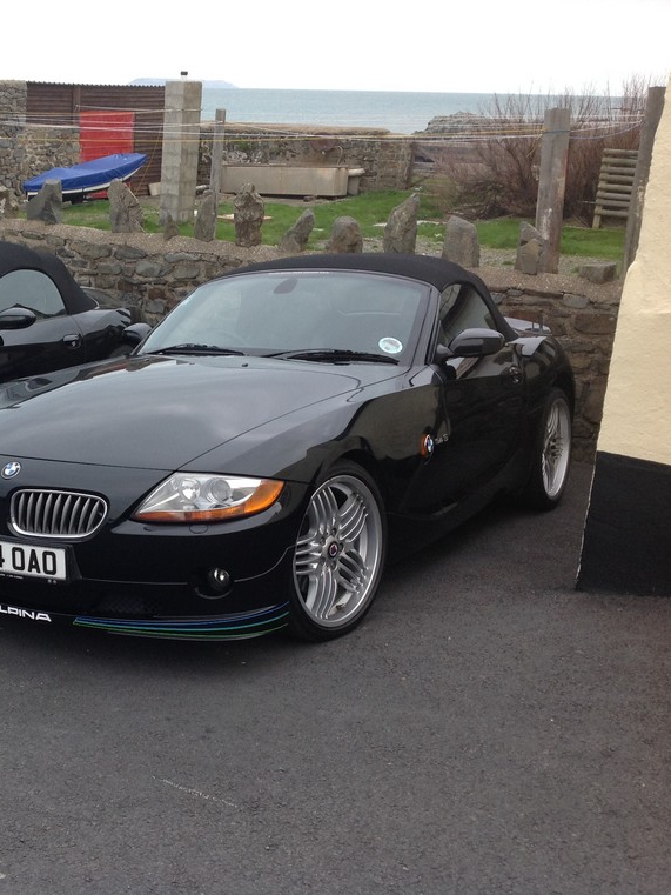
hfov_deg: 29.7
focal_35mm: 47
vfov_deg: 40.4
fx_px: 1214
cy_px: 449
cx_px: 83
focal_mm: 4.28
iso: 50
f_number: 2.4
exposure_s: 1/120
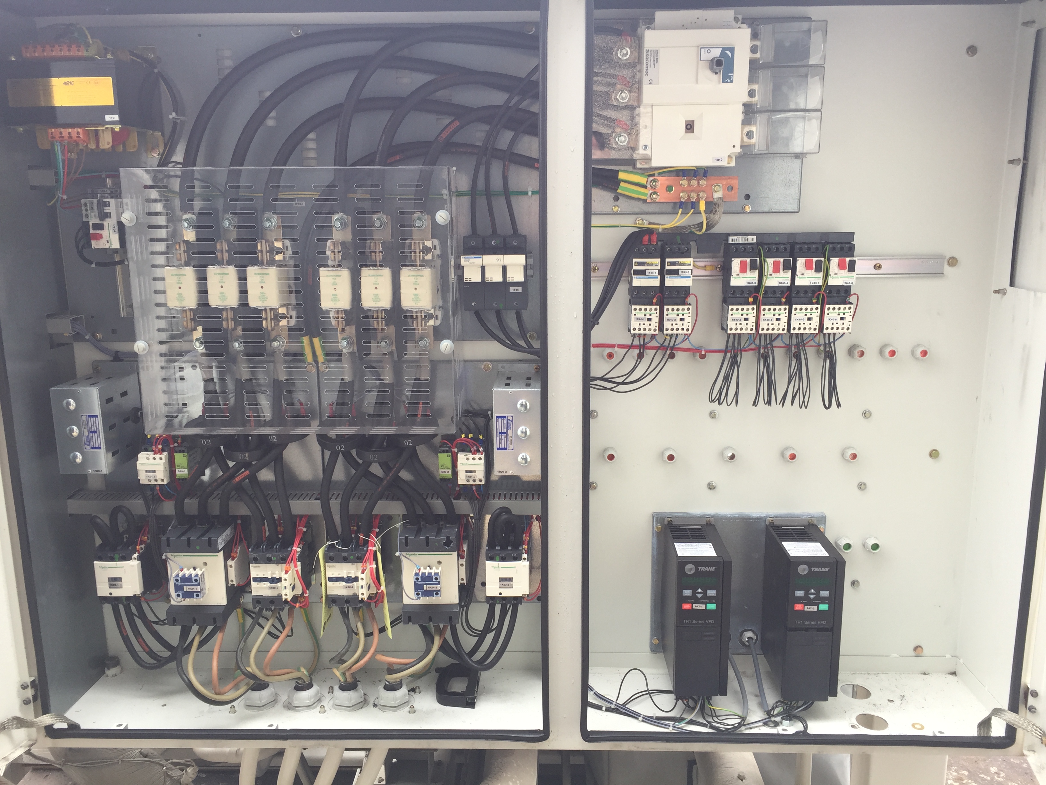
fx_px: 876
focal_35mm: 29
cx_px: 523
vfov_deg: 48.2
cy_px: 392
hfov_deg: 61.7
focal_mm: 4.15
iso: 32
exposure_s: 1/126
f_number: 2.2
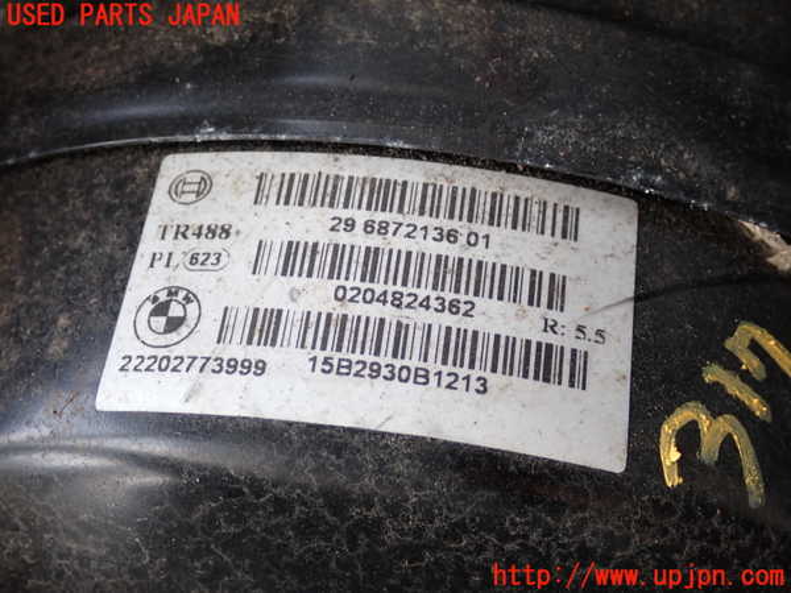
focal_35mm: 50
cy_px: 296
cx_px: 396
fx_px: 1143
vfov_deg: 29.1
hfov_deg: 38.2
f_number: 3.2
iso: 200
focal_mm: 9.01
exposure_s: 1/100
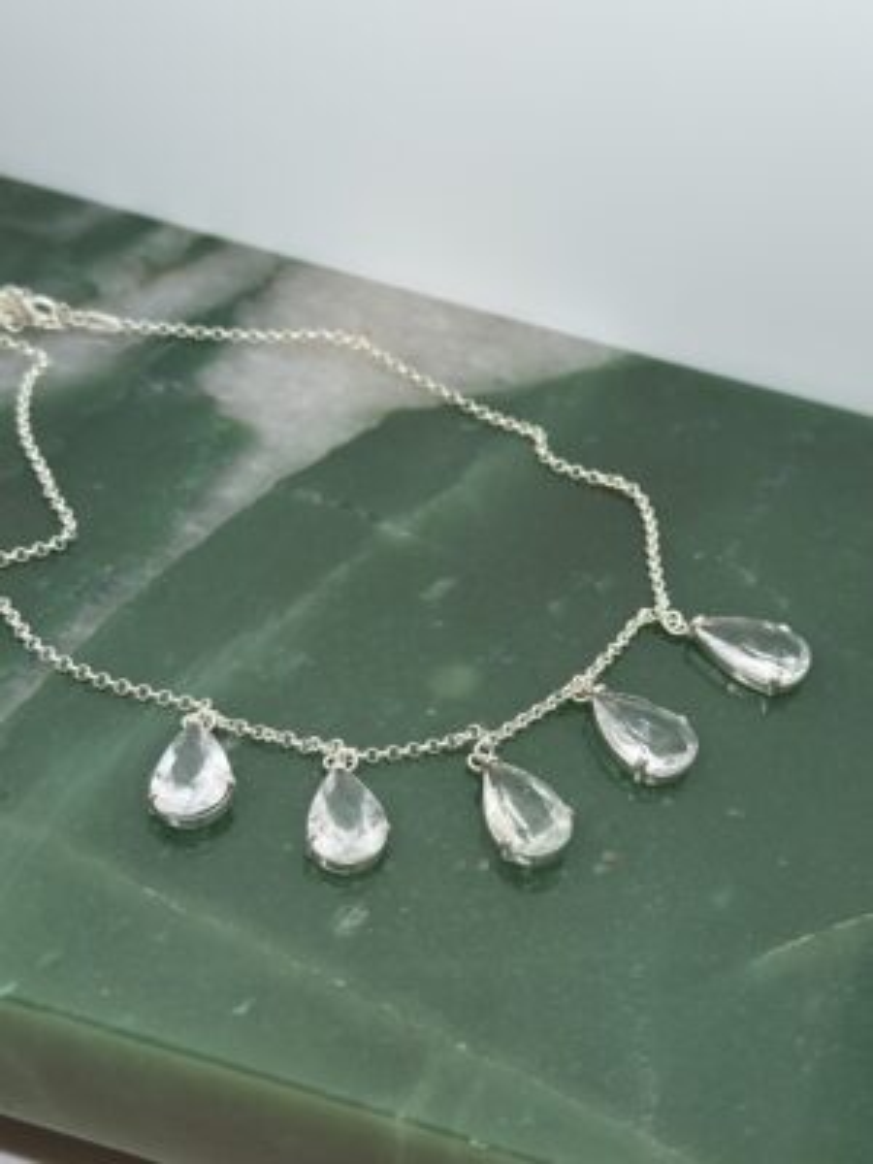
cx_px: 436
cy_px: 582
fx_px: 1614
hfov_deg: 30.3
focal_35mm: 48
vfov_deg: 39.7
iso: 80
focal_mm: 6.86
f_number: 1.78
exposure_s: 1/215
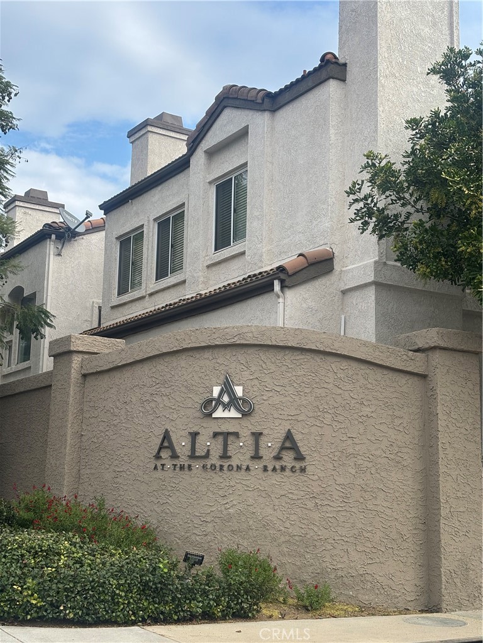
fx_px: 967
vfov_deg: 36.8
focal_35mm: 52
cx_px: 242
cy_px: 322
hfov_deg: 28.0
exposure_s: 1/1103
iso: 32
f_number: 1.6
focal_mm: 5.96
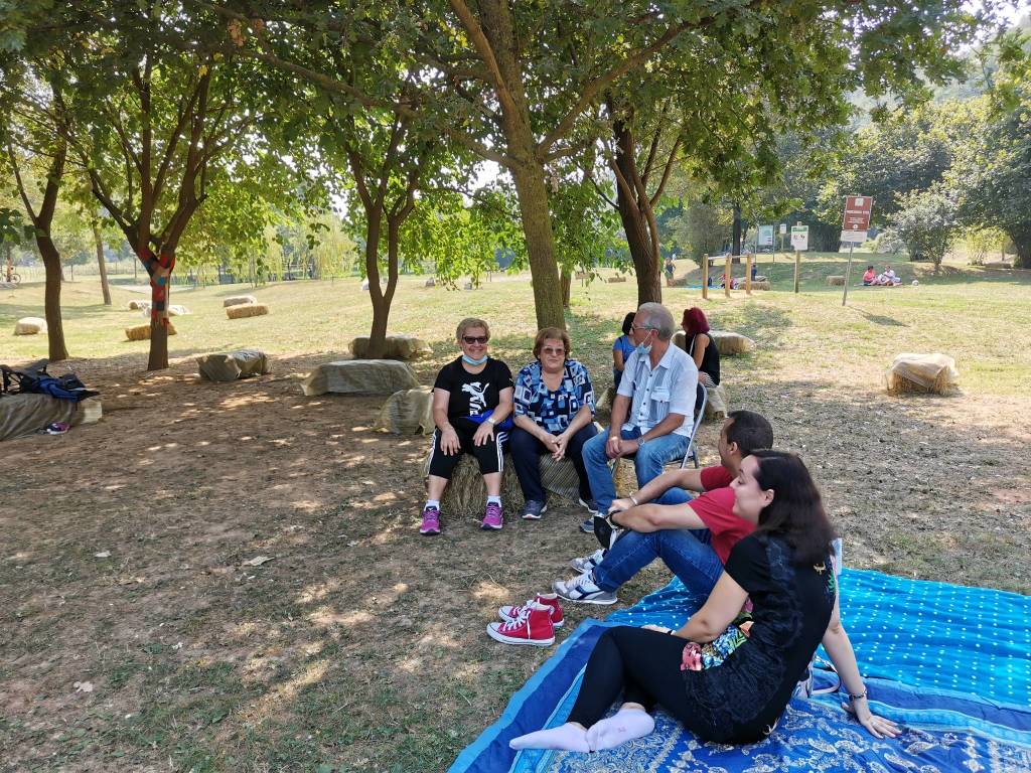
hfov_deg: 67.3
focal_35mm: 26
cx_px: 516
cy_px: 386
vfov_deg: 53.1
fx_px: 774
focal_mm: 4.75
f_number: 1.8
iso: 50
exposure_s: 1/357
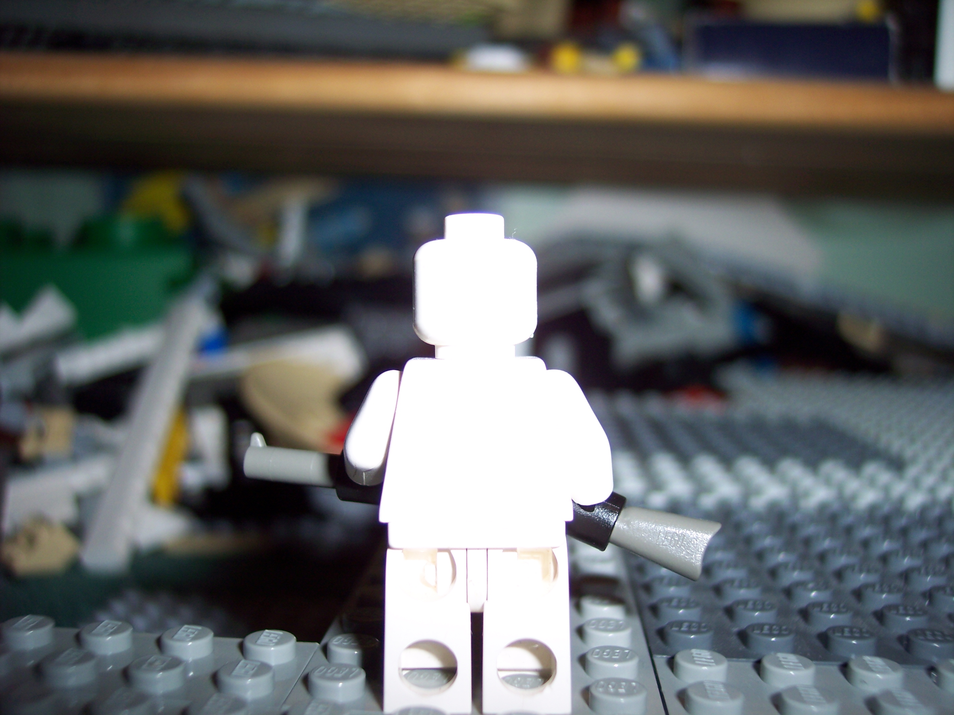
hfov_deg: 47.9
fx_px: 1075
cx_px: 477
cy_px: 358
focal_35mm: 39
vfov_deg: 36.8
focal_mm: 8
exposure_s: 1/60
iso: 100
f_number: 2.8
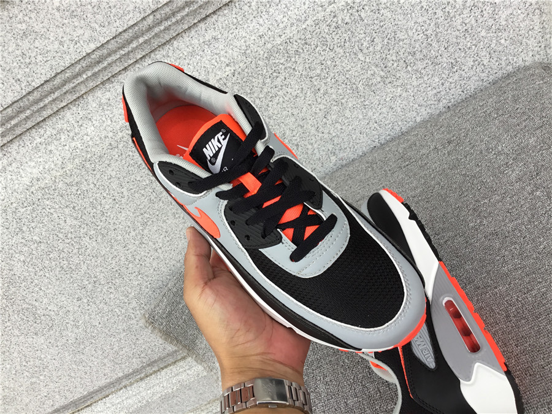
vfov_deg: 45.4
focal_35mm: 31
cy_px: 207
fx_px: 494
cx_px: 276
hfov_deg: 58.4
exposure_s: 1/100
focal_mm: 3.3
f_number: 2.4
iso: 25
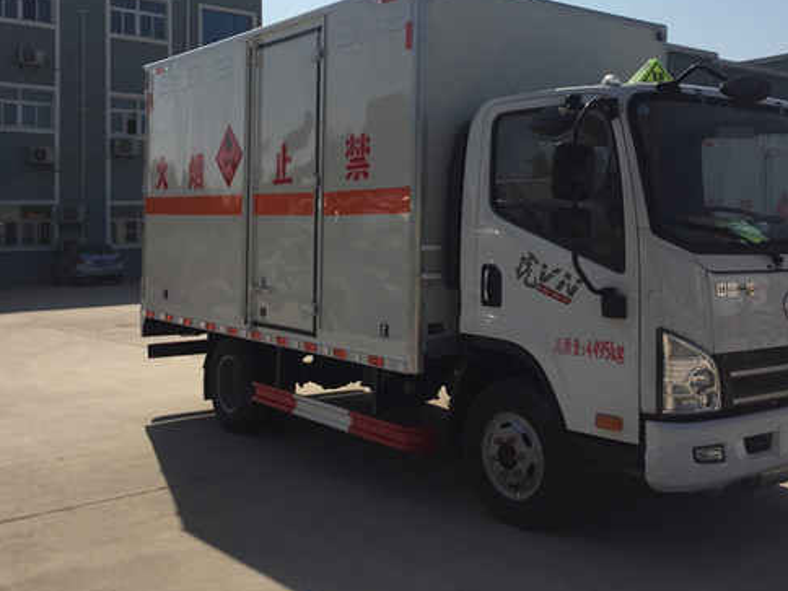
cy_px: 216
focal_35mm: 40
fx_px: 911
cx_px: 490
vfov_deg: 35.7
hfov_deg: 46.4
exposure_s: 1/4950
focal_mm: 4.15
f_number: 2.2
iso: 32
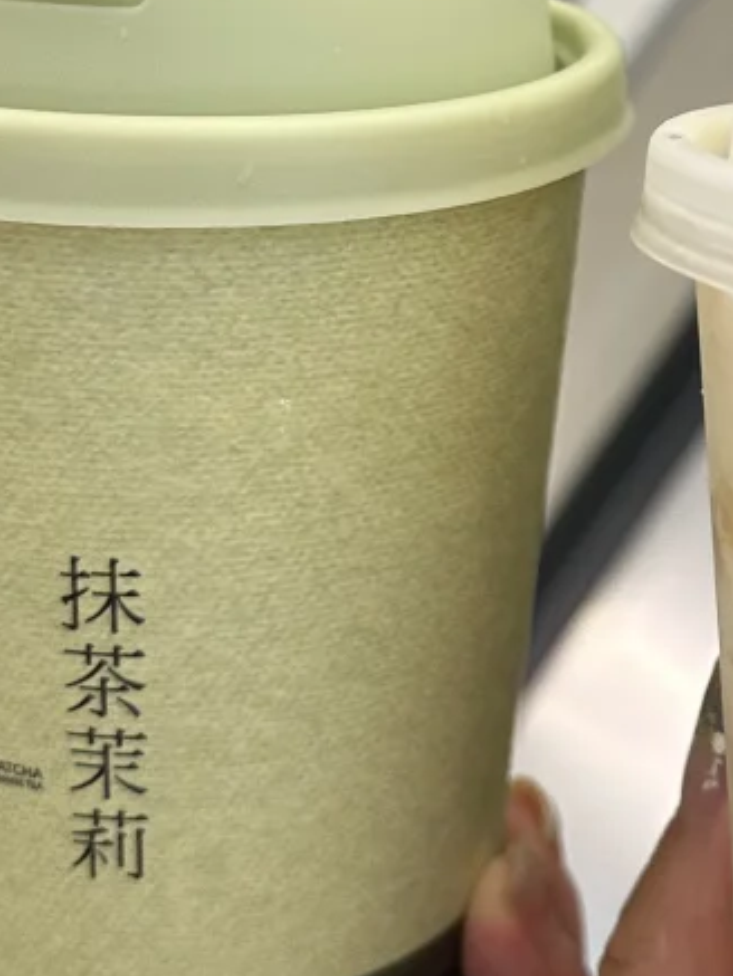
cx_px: 762
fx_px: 2229
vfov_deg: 24.5
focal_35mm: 79
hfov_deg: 18.1
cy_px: 250
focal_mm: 6.86
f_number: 1.78
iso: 200
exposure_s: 1/50
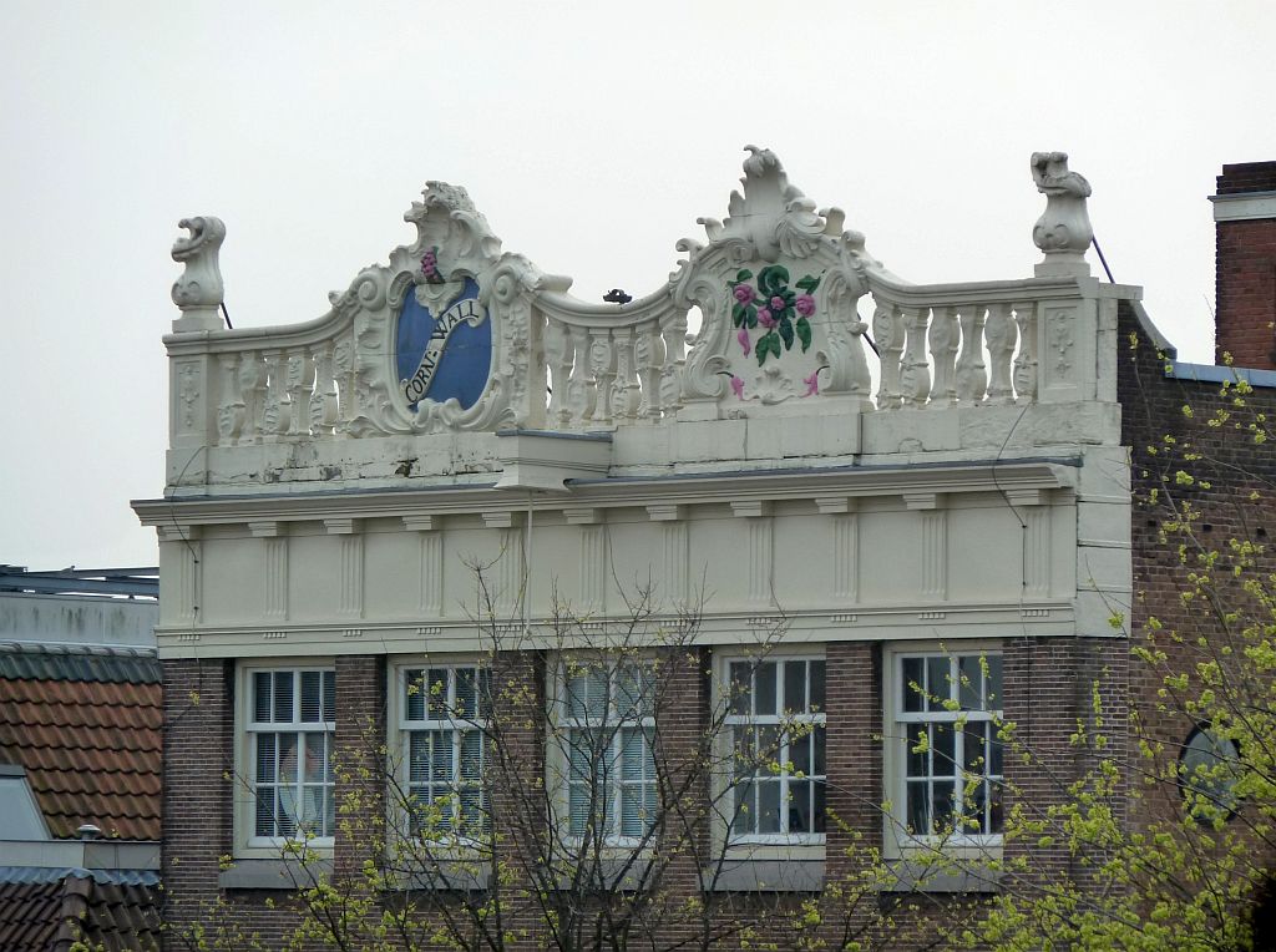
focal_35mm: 225
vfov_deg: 6.6
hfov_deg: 8.8
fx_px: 8278
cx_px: 638
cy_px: 476
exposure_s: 1/100
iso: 125
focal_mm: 37
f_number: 4.6
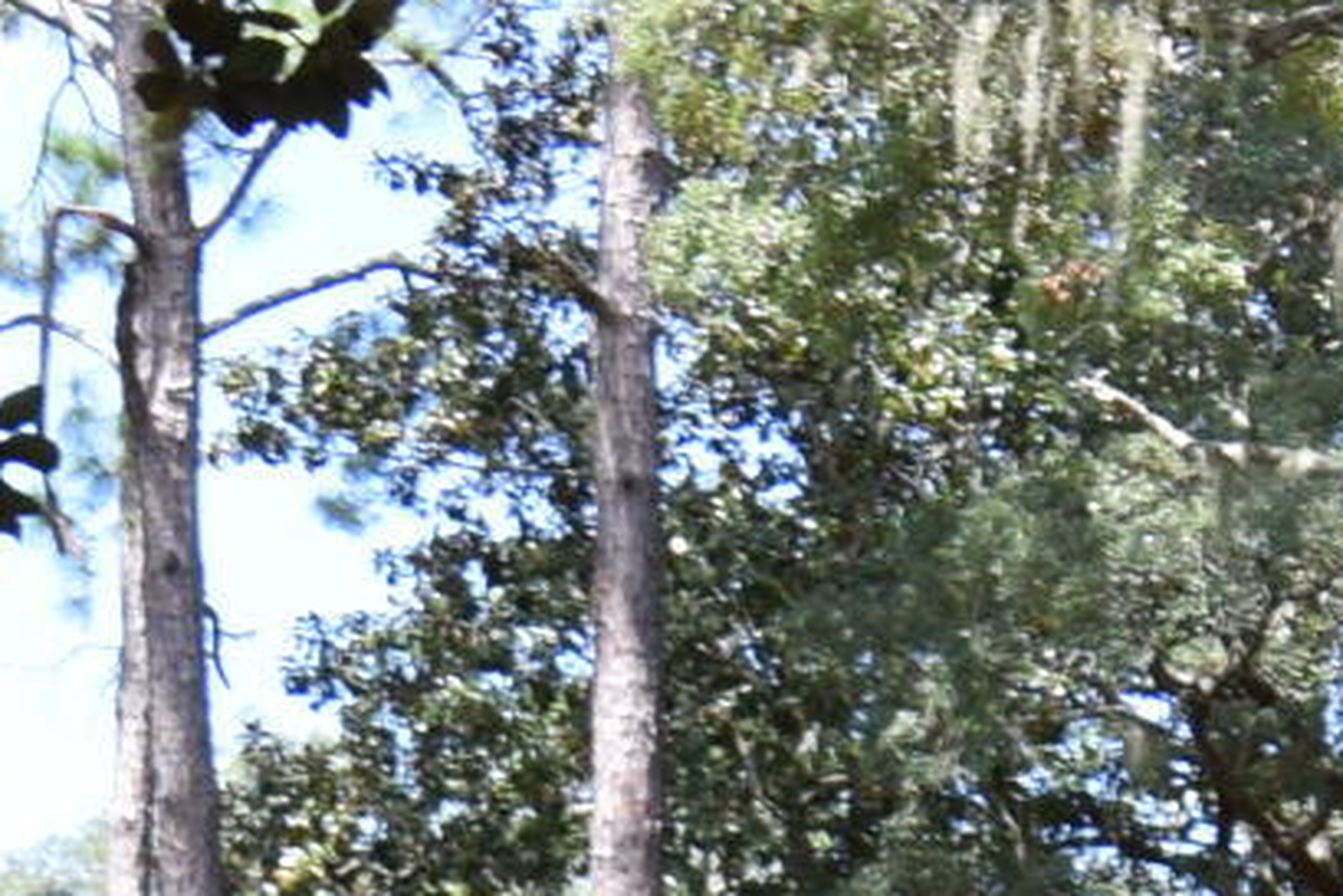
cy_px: 1582
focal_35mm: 110
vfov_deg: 11.6
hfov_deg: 18.5
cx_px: 479
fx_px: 4105
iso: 400
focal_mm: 10
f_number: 8
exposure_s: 1/250
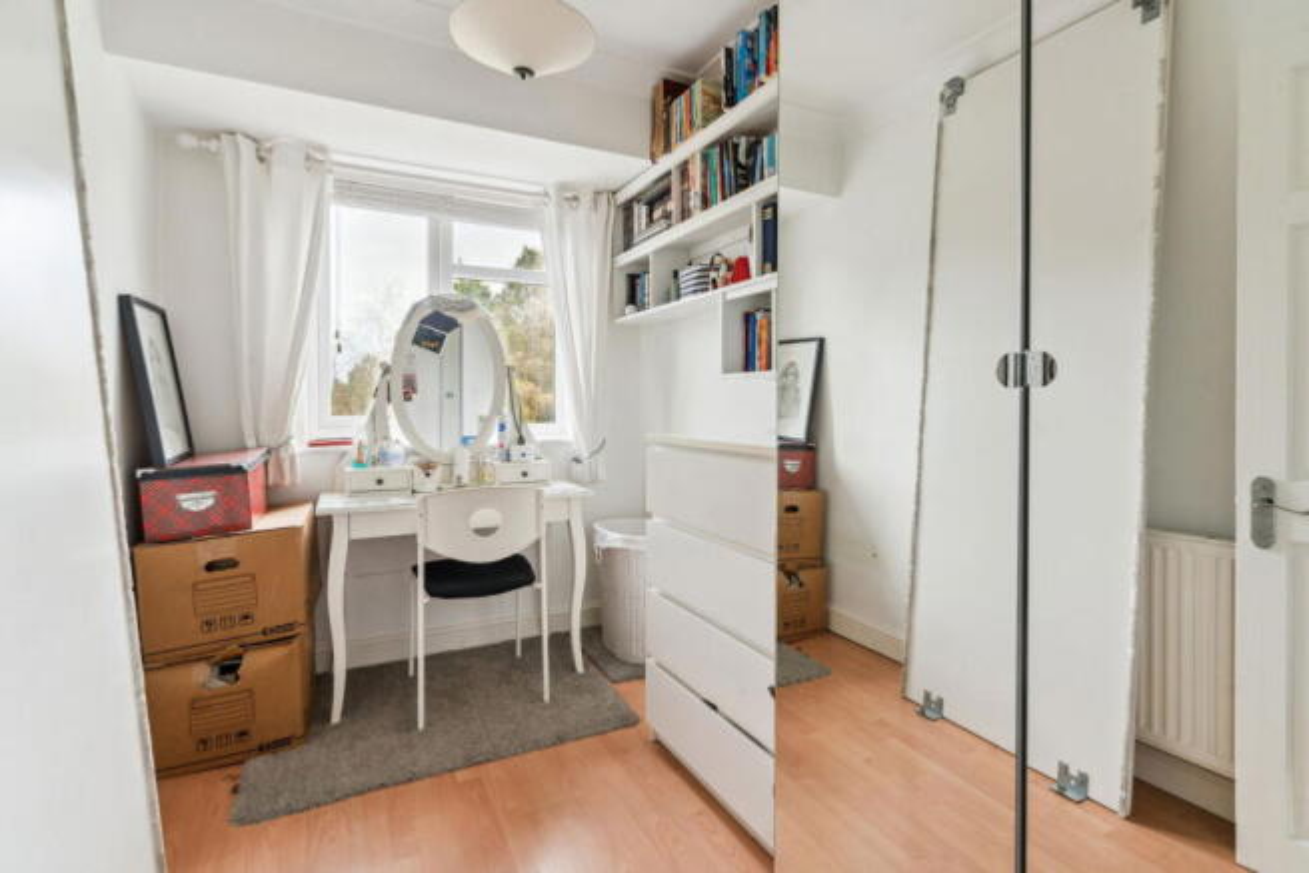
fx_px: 582
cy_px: 436
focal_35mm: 16
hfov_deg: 96.7
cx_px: 654
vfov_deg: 73.8
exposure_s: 1/6
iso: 640
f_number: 10
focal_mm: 16
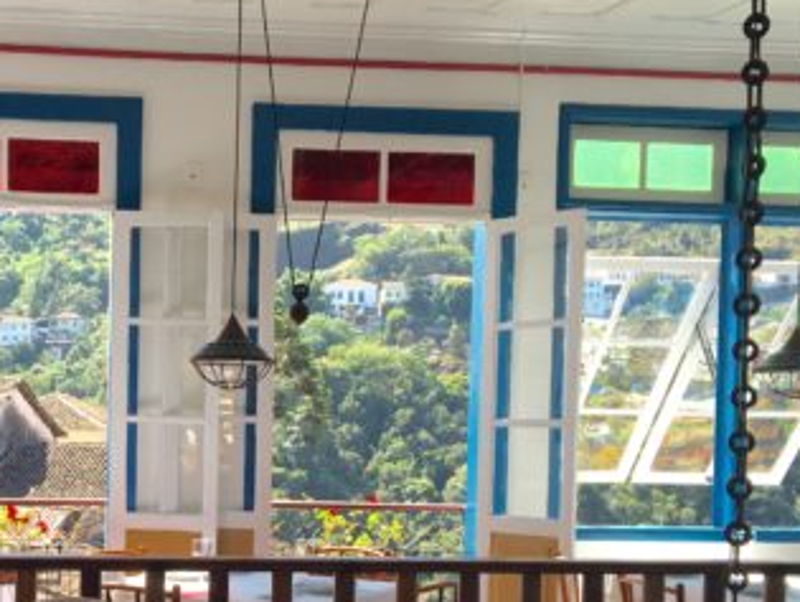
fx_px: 1319
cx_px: 157
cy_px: 486
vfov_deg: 25.3
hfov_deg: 32.8
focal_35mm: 57
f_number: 2.2
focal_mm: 4.15
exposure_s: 1/296
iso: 25
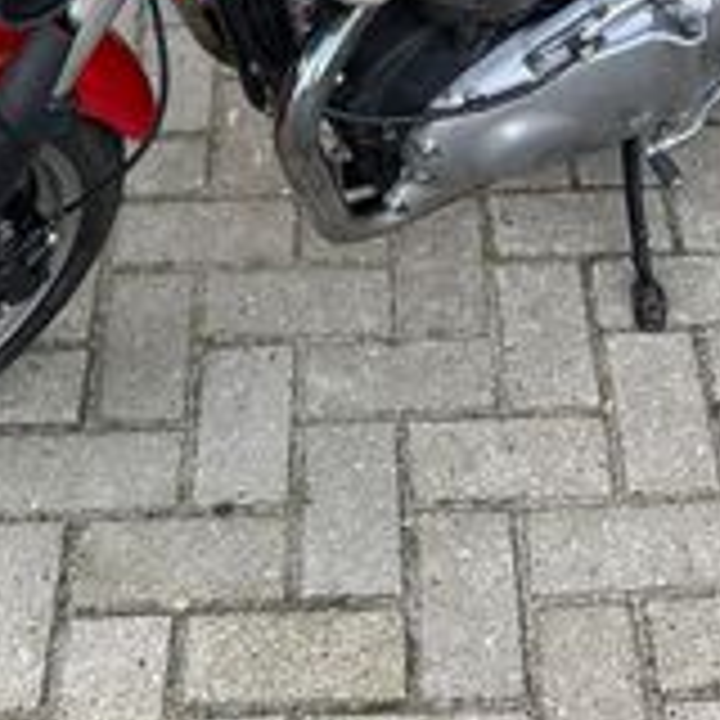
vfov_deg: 18.6
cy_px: -284
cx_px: 454
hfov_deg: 20.4
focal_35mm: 85
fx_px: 2000
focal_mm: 6.86
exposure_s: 1/135
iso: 64
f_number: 1.78
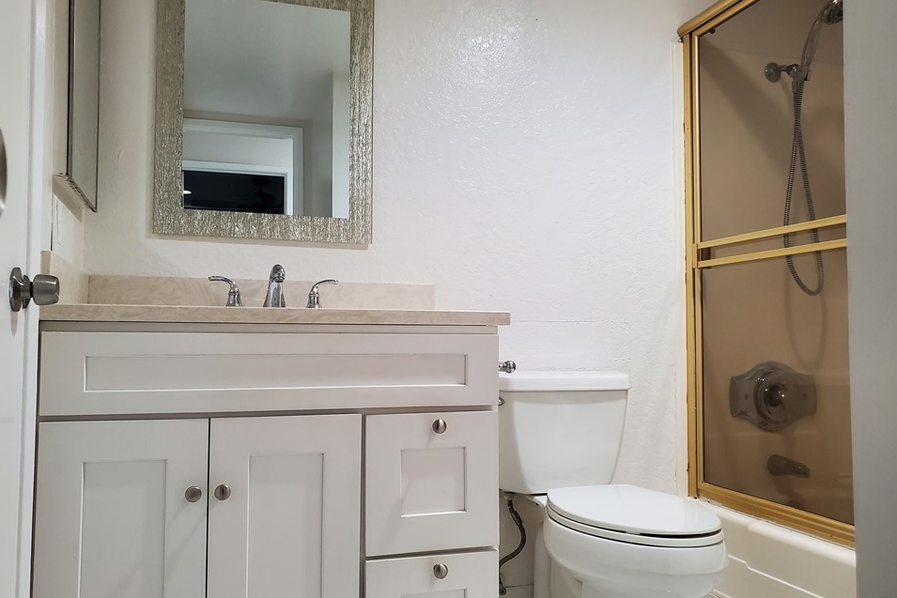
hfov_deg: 63.6
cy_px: 314
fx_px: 723
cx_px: 445
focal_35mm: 29
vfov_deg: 45.0
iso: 200
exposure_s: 1/60
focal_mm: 4.3
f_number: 2.4
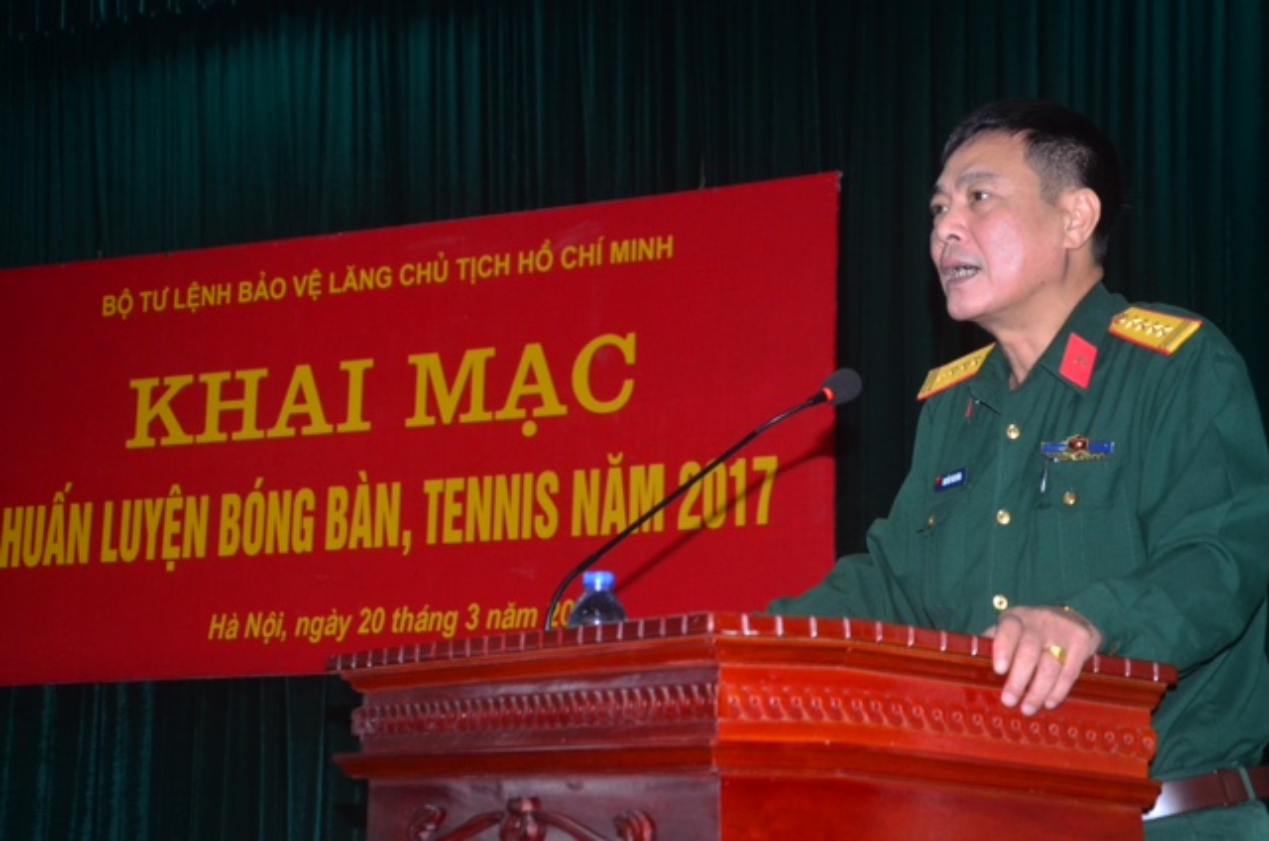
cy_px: 420
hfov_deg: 27.0
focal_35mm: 75
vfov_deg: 18.1
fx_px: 2638
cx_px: 634
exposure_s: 1/250
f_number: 5
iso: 1000
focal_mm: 50
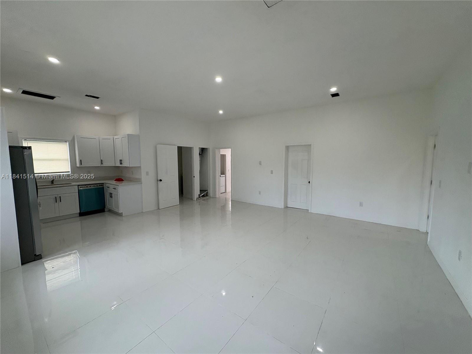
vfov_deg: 85.7
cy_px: 177
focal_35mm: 14
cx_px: 236
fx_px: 191
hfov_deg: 102.1
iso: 100
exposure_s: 1/120
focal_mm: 2.22
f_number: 2.2
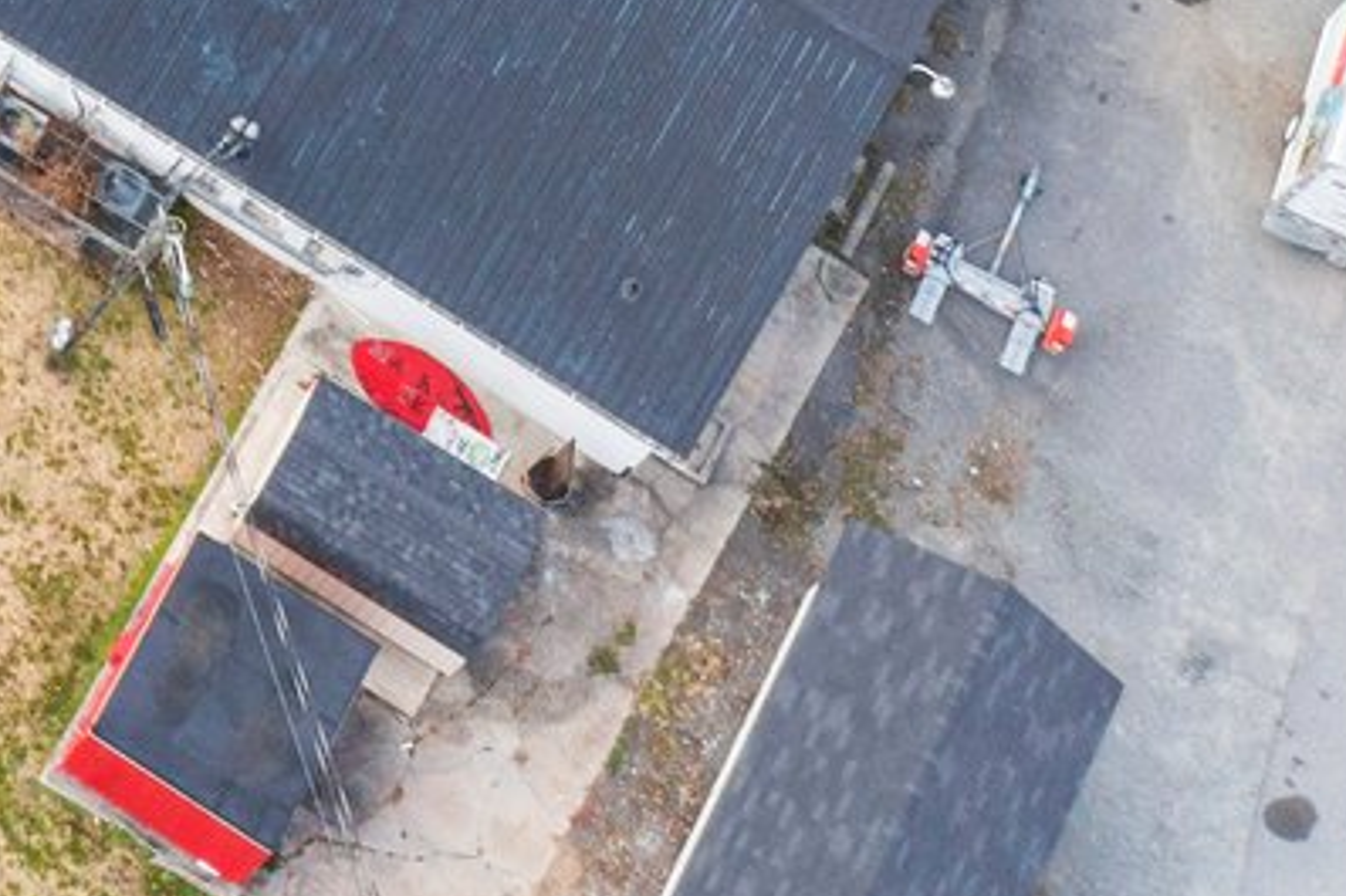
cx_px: -1363
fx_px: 5381
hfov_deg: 12.5
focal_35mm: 144
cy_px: -1396
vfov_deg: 8.5
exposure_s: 1/120
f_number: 4.5
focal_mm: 10.26
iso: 100
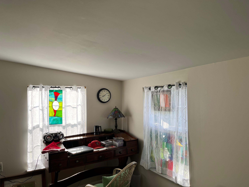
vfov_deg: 53.1
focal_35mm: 26
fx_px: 187
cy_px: 94
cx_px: 124
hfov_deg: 67.3
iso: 50
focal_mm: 5.1
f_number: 1.6
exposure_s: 1/373
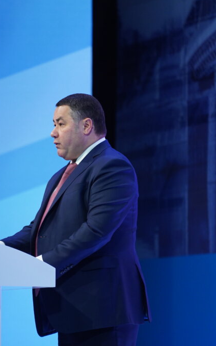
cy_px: 172
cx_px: 1
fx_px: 2507
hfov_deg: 4.9
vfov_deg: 7.9
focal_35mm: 266
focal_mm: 173
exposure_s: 1/200
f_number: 2.8
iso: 2500
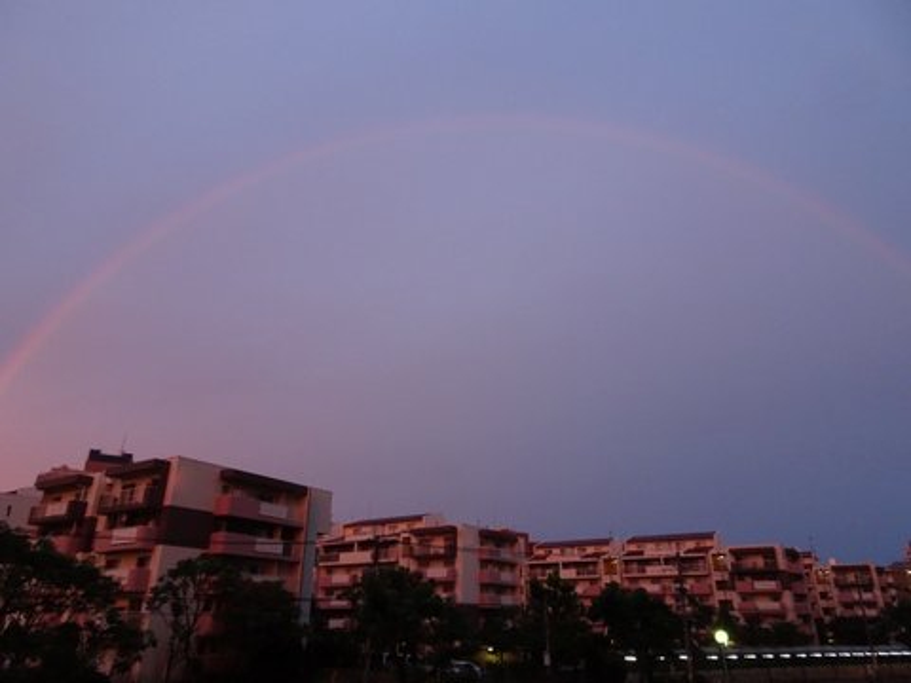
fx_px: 632
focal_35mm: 24
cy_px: 342
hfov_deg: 71.6
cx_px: 456
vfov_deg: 56.8
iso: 500
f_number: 3.5
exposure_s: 1/30
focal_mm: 4.1
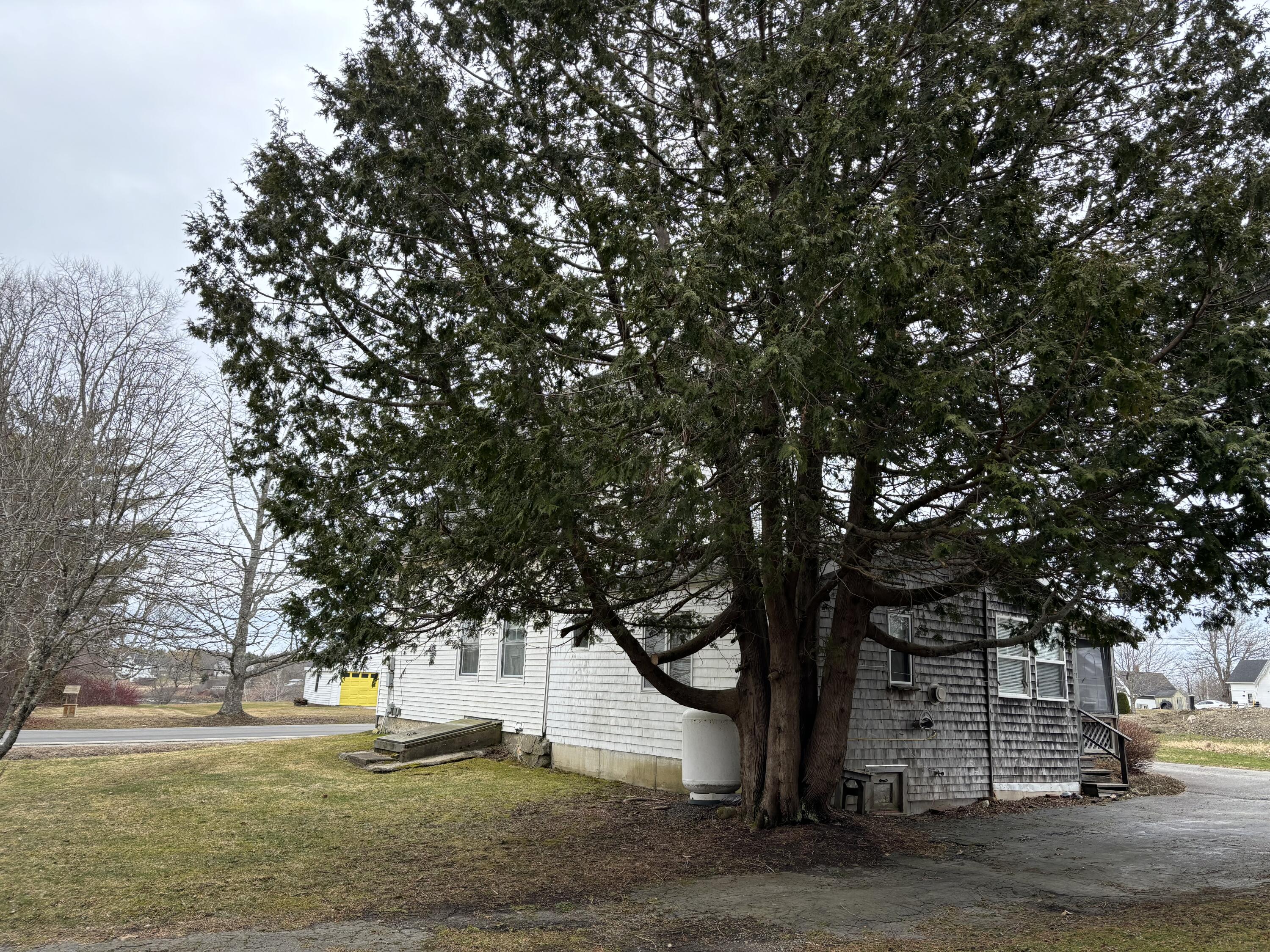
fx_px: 954
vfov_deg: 53.1
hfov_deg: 67.3
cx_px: 635
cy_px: 476
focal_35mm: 26
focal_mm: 5.96
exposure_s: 1/245
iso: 40
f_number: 1.6
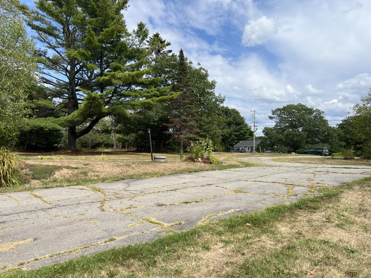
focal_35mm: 26
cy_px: 139
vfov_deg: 53.1
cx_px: 186
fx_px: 279
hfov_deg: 67.3
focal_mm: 5.7
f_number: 1.5
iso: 50
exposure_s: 1/4274
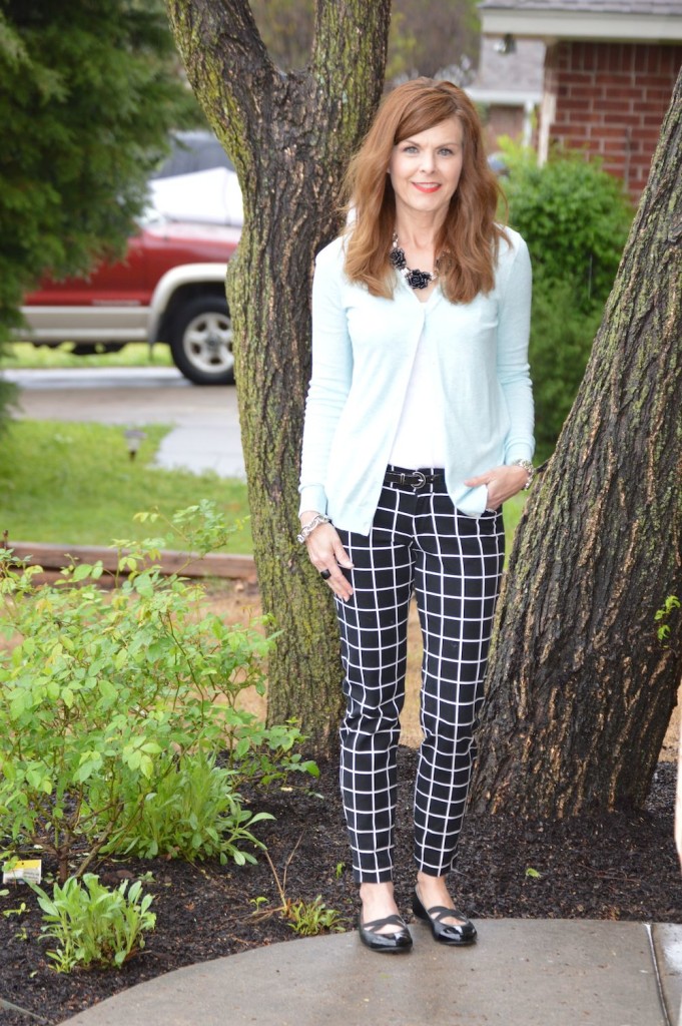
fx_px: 3416
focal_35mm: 120
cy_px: 513
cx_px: 341
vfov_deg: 17.1
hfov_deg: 11.4
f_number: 4.5
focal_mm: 80
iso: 400
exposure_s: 1/100
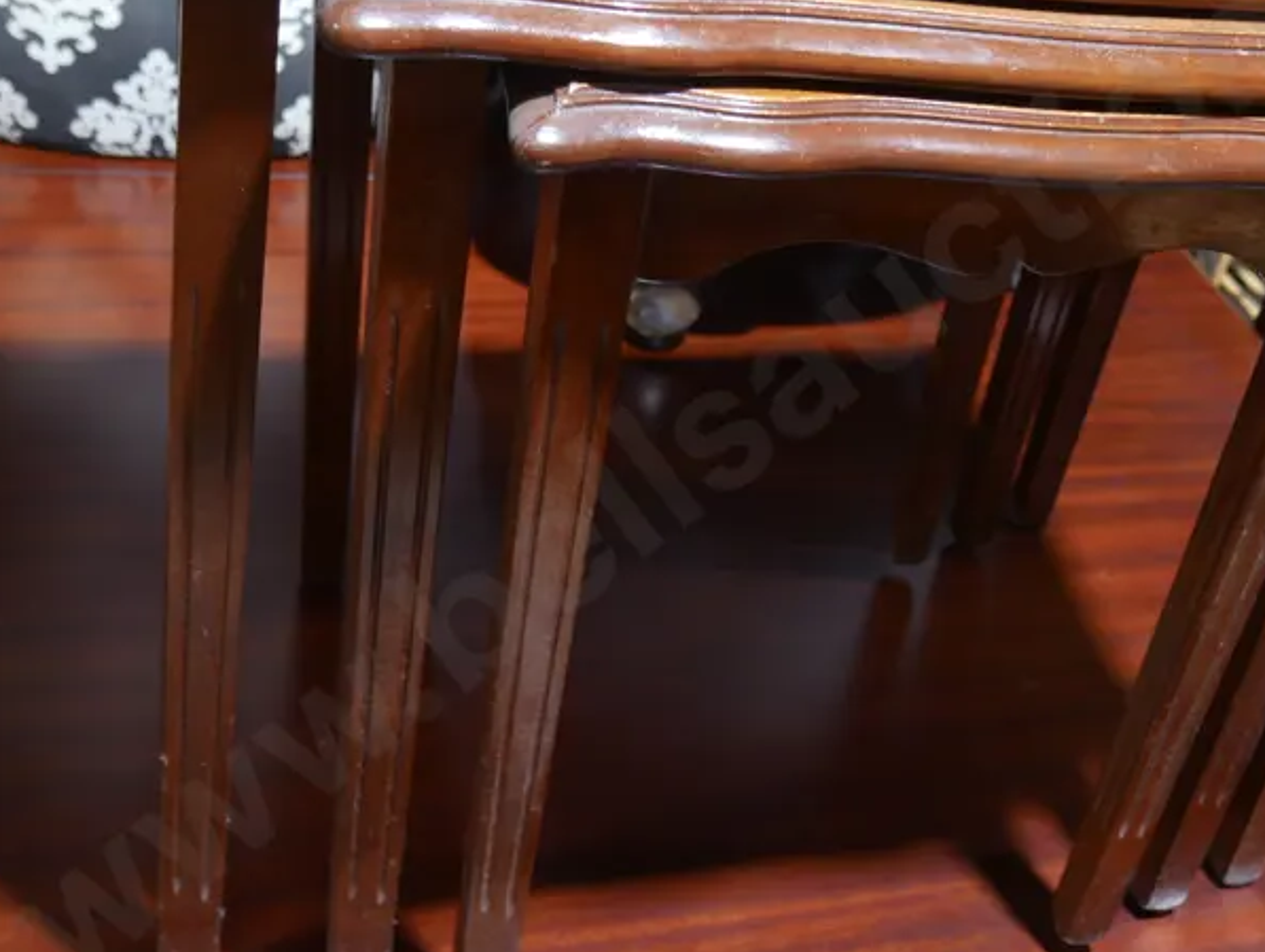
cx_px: 901
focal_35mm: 48
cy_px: 304
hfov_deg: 38.9
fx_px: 1756
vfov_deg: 30.1
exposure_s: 1/60
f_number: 3.5
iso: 800
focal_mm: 14
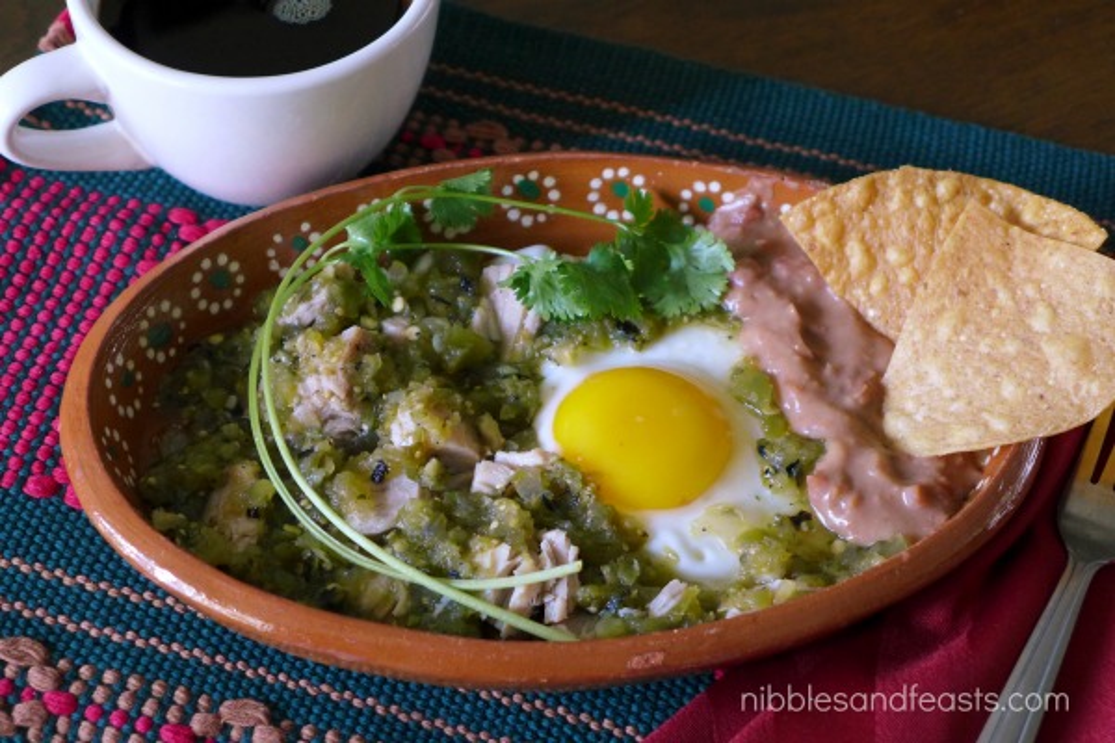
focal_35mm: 70
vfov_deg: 19.5
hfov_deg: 28.8
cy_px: 372
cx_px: 558
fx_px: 2168
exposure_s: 1/30
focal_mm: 13.7
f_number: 2.1
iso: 400
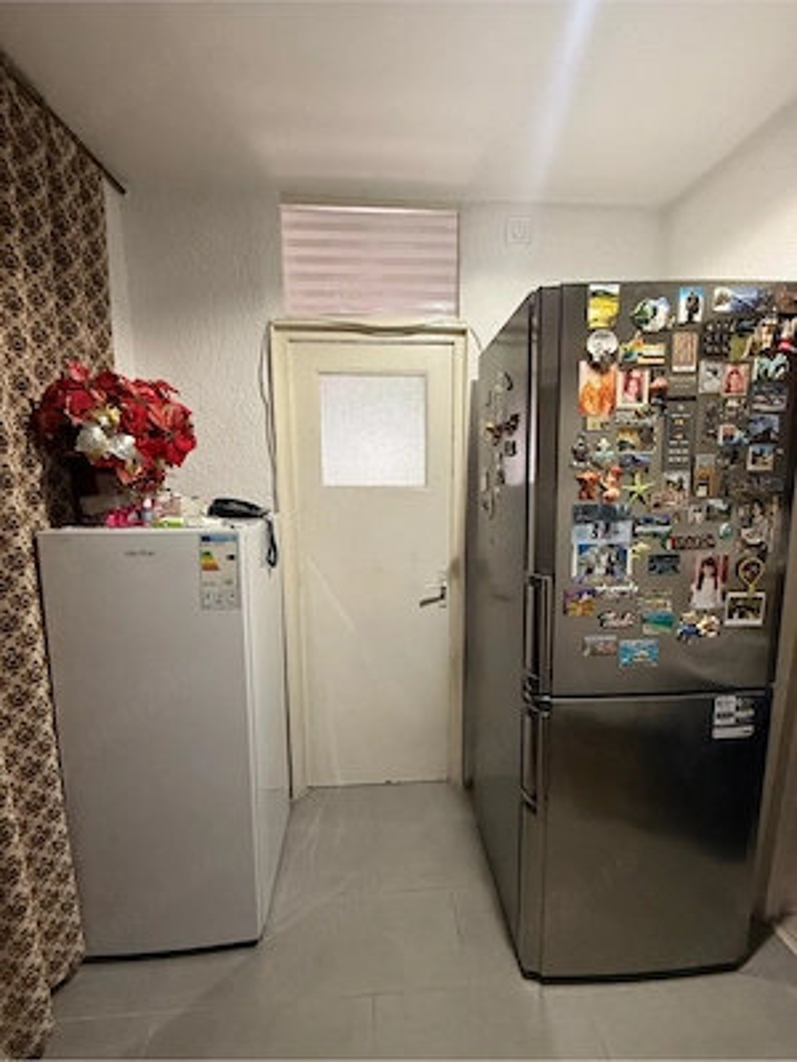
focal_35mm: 14
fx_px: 430
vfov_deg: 102.1
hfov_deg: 85.7
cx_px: 398
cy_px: 531
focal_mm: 2.22
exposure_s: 1/100
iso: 320
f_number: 2.2
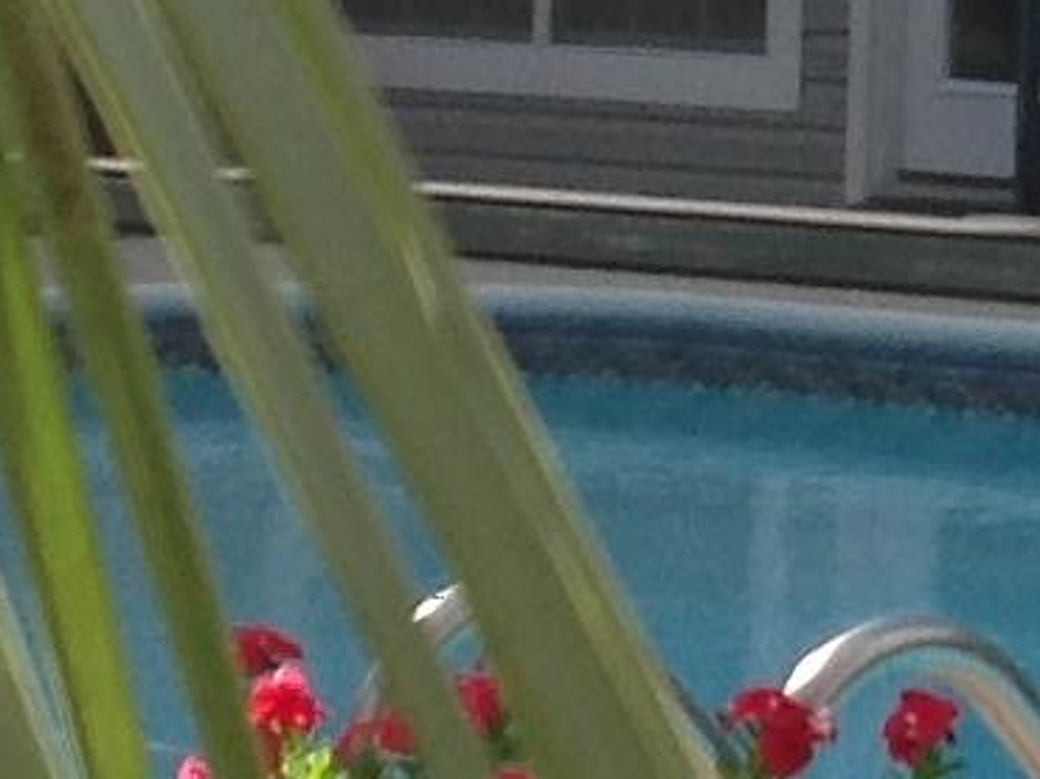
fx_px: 7356
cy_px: -368
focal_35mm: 245
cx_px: 2077
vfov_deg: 6.0
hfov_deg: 7.7
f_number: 2.4
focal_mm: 4.28
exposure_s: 1/657
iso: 50
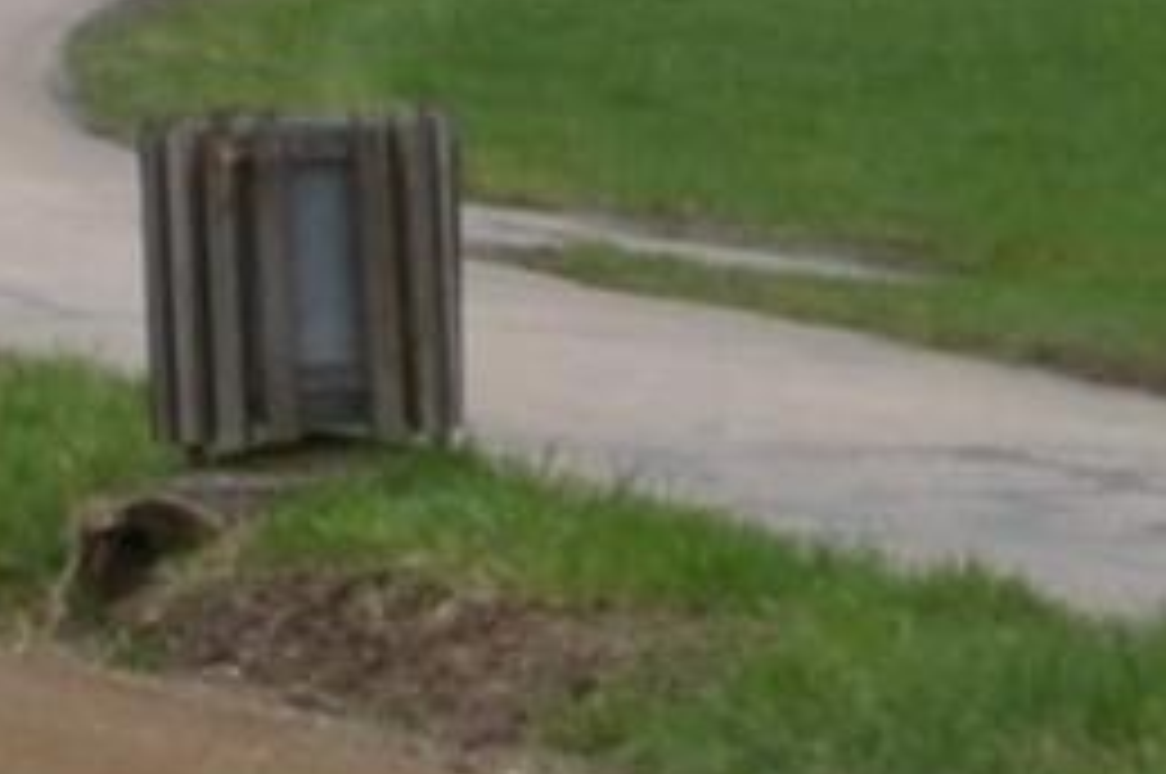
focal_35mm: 356
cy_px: -677
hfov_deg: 5.5
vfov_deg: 3.8
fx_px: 11516
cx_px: 3156
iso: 100
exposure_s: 1/200
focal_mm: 32
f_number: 7.1
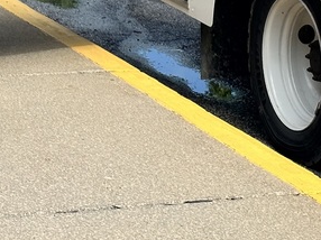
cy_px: -163
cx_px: 123
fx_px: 1594
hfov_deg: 11.5
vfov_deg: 8.4
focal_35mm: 172
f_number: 1.78
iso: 64
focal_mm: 6.86
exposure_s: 1/2160
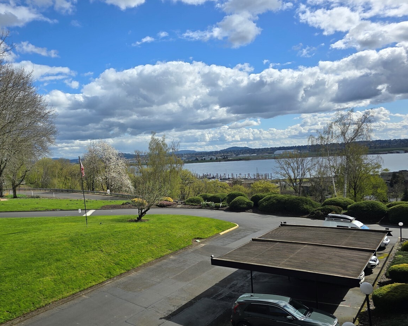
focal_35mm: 31
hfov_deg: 56.2
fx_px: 374
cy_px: 165
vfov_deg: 47.1
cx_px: 144
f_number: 1.7
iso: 12
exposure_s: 1/1179
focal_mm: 6.3
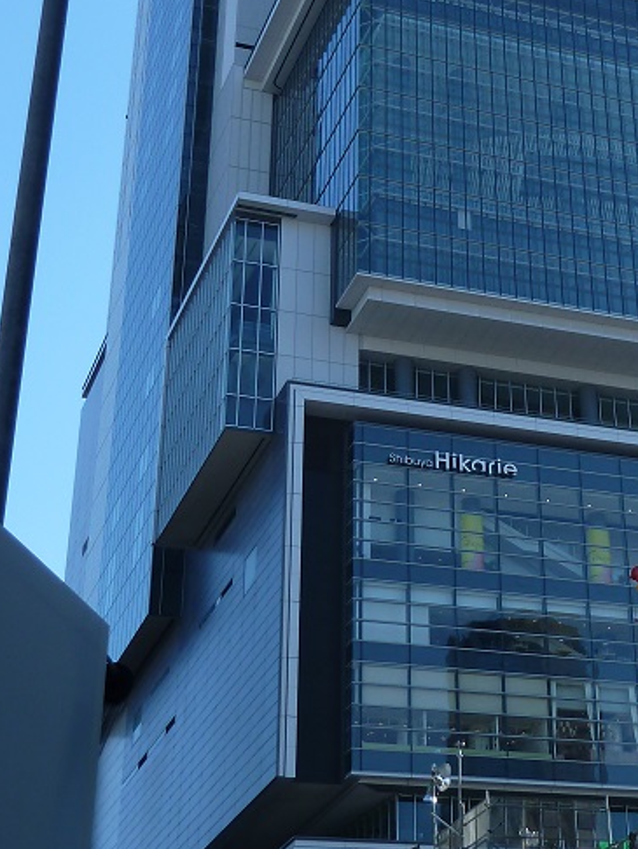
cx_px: 591
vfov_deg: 26.6
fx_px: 1768
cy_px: 190
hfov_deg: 20.0
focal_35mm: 72
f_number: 4
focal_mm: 5.7
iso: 80
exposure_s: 1/320
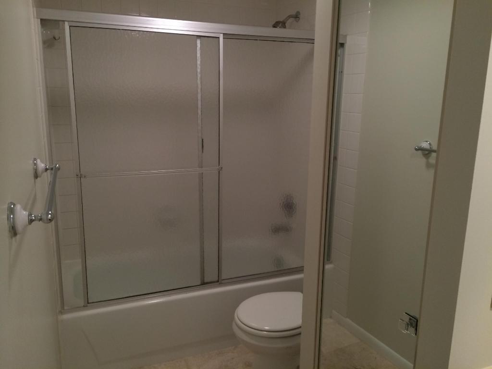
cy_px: 184
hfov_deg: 60.0
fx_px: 426
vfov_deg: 46.8
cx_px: 246
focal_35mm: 30
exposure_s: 1/30
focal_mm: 4.12
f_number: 2.2
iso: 100
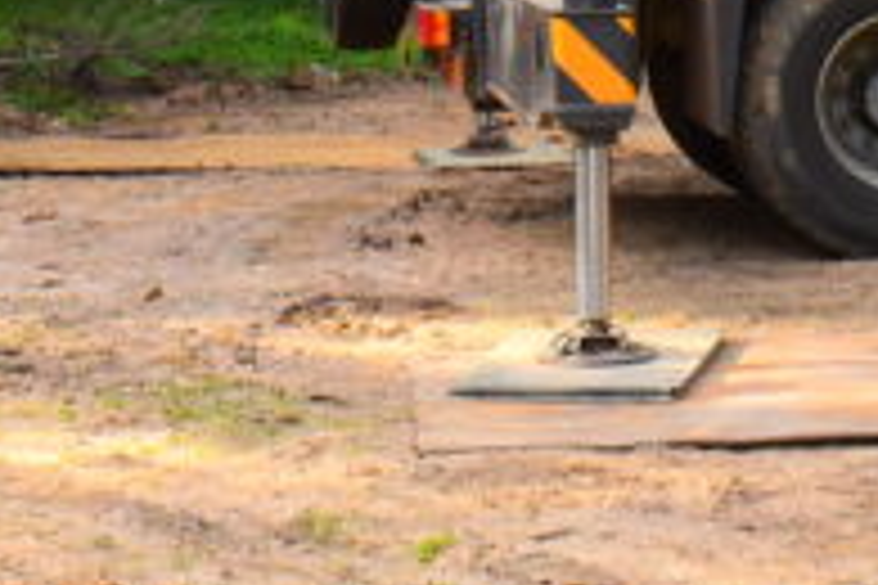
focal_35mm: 142
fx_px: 3463
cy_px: -691
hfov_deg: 14.3
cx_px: 131
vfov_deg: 8.9
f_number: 5.6
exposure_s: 1/125
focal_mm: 18
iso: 100
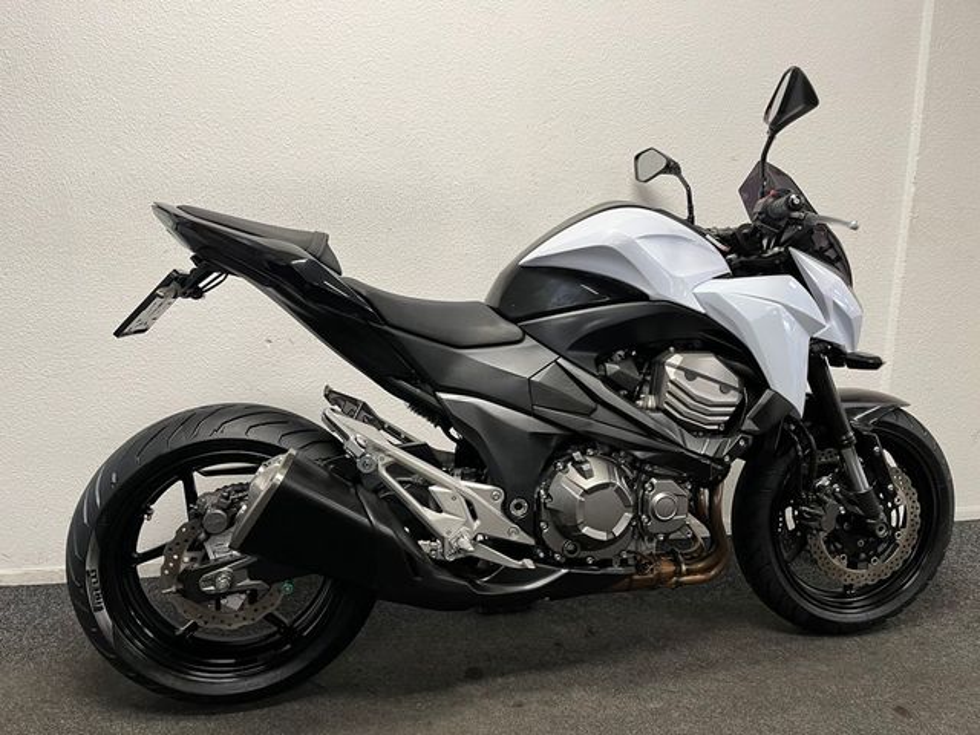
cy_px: 368
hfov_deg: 67.3
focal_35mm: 26
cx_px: 490
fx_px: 736
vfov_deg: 53.1
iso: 80
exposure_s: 1/50
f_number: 1.6
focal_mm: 5.1
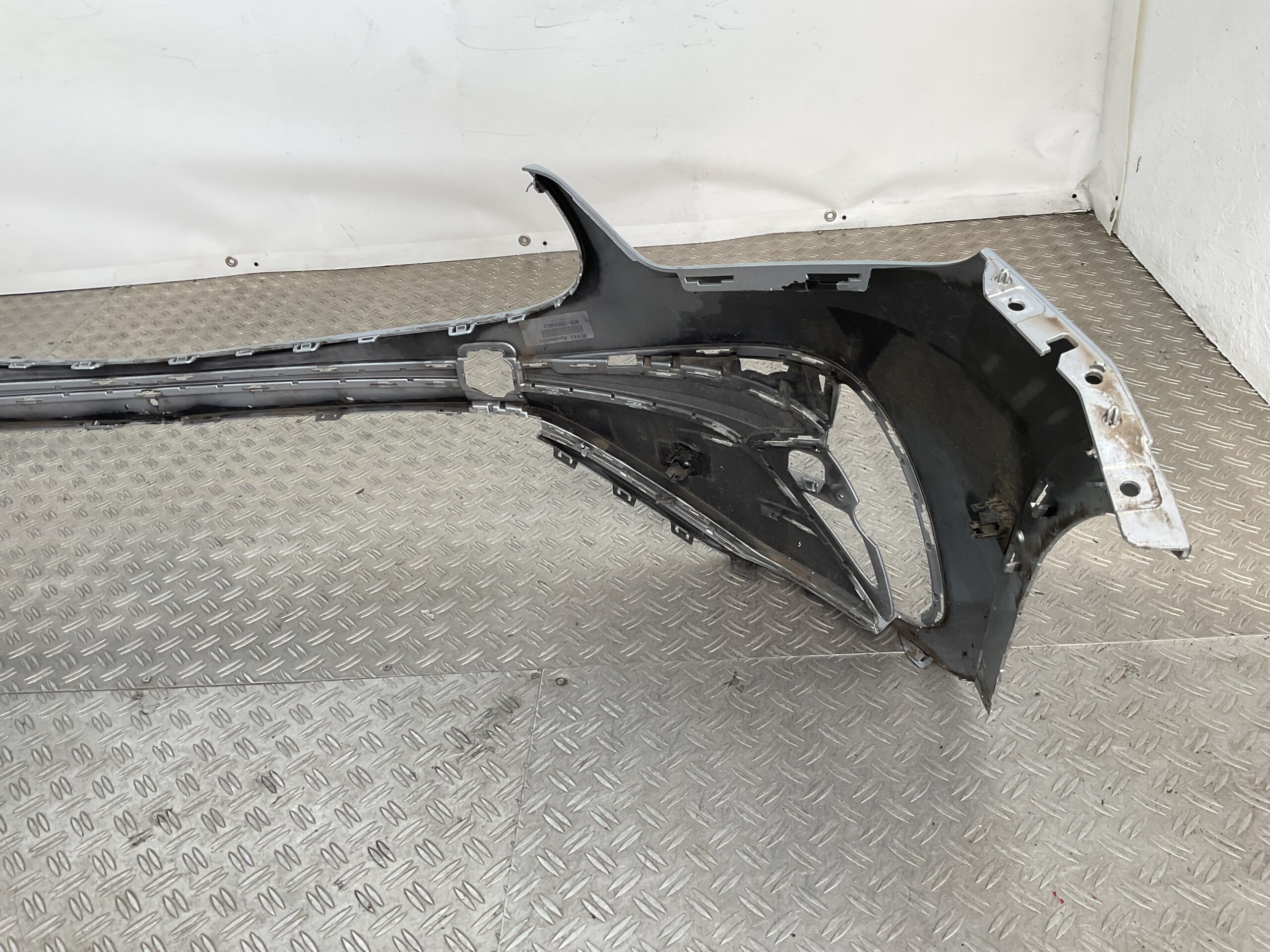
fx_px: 1064
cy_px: 476
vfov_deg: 48.2
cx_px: 635
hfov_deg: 61.7
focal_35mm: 29
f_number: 1.8
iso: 16
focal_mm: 3
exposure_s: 1/144
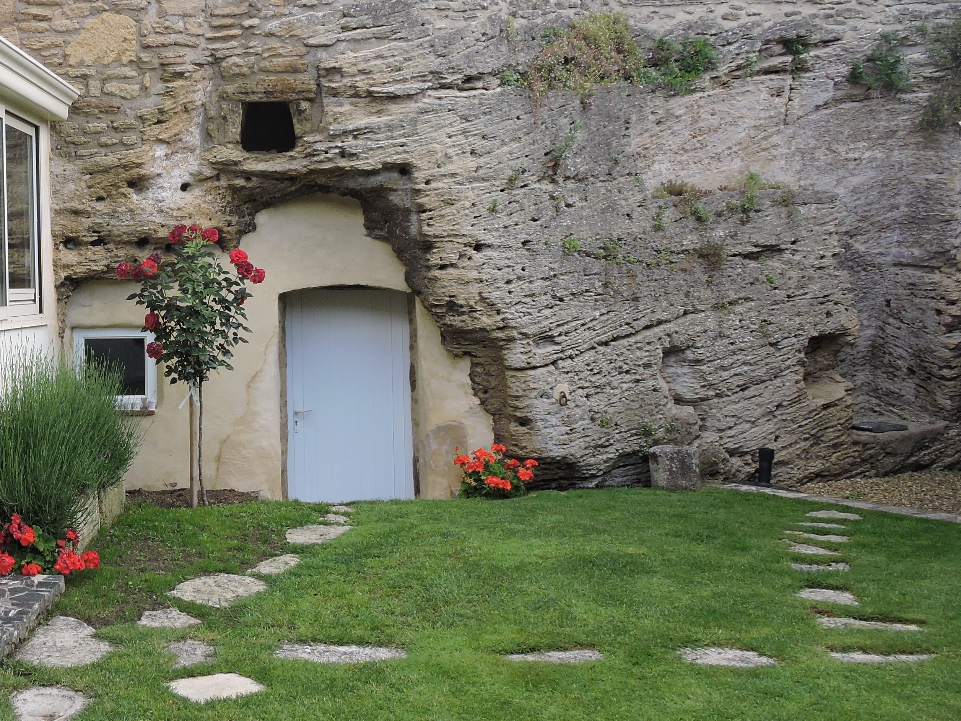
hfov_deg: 39.7
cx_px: 89
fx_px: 1222
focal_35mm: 44
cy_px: 297
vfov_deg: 32.8
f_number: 3.3
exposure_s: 1/250
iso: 100
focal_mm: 4.3
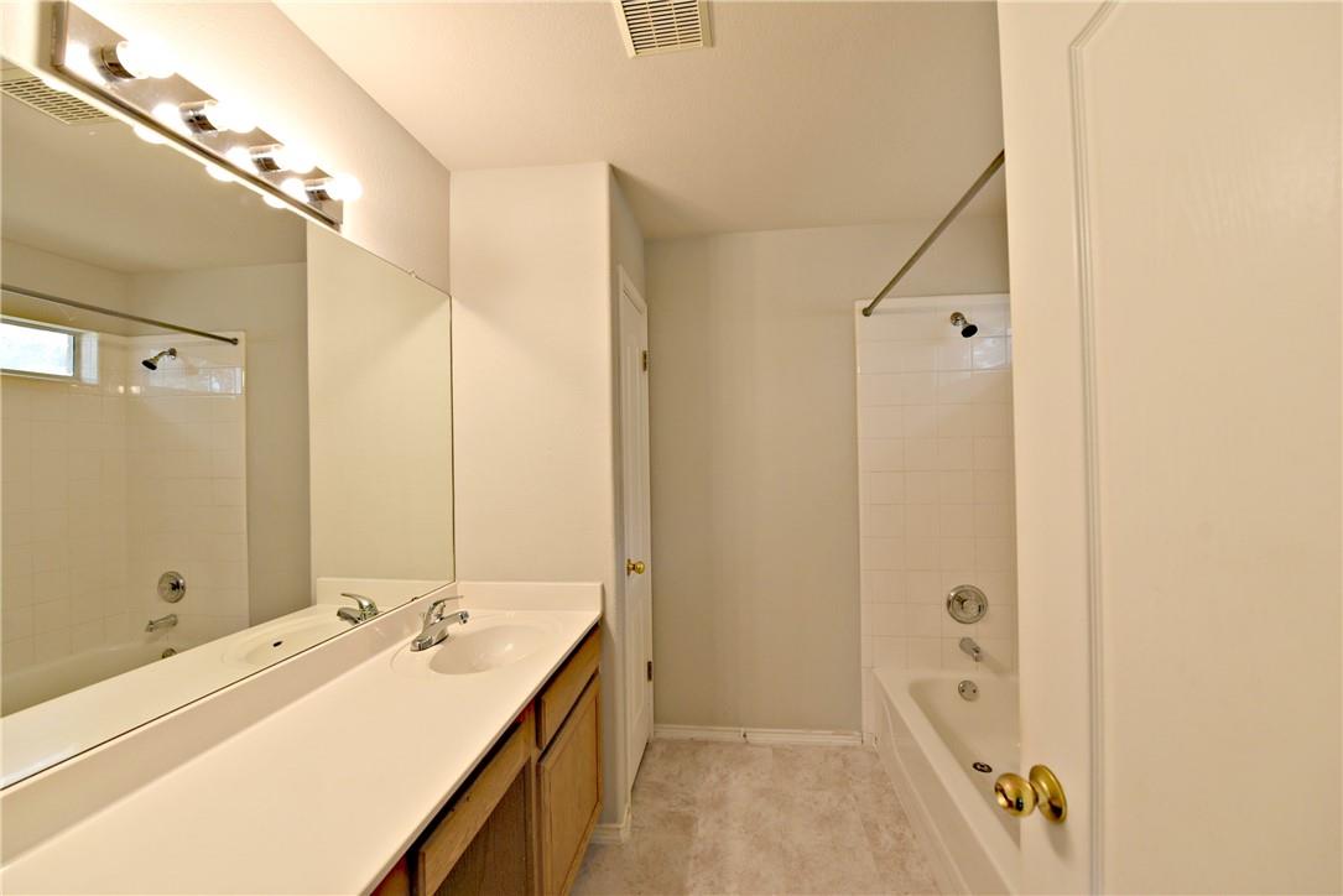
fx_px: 522
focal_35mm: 14
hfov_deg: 104.2
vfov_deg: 81.2
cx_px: 672
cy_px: 448
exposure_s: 1/125
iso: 400
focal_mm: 14
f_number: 5.6
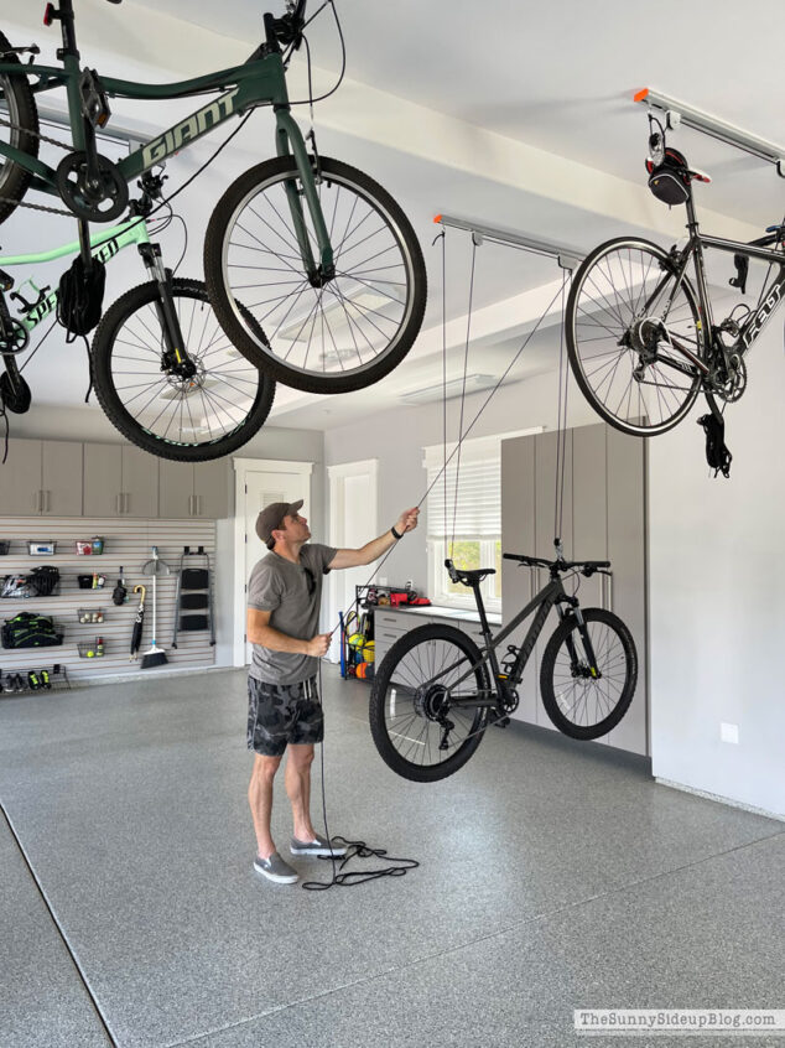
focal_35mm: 26
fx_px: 787
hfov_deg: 53.0
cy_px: 524
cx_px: 392
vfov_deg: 67.3
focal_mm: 5.1
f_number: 1.6
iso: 50
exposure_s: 1/121
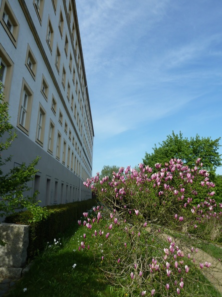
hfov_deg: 54.8
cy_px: 148
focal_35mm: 25
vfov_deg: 69.4
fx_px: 214
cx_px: 111
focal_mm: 4.1
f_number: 4
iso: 80
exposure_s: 1/400
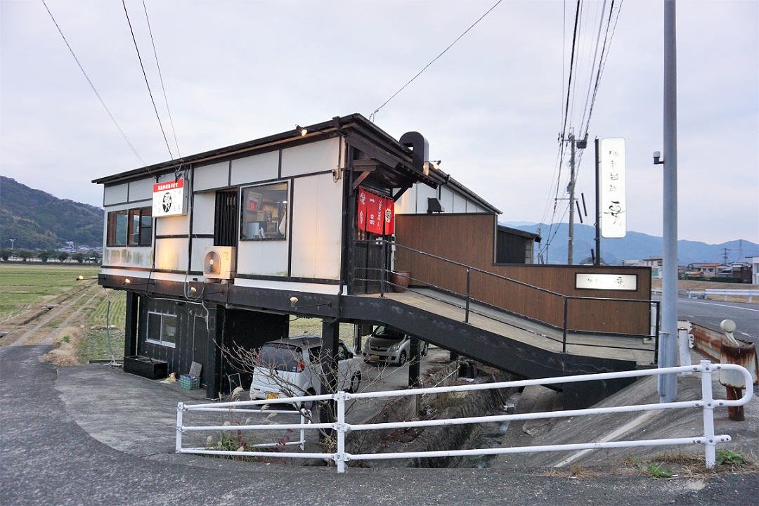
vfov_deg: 53.1
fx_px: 506
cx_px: 380
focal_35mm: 24
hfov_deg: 73.7
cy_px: 253
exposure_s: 1/60
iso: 320
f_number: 4
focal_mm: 16
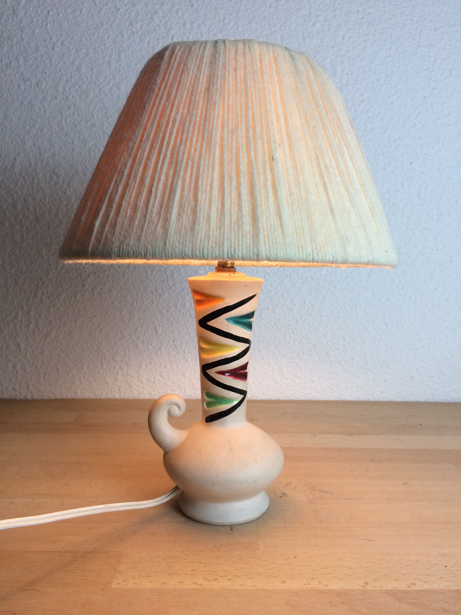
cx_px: 230
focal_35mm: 29
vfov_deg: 61.7
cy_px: 308
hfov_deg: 48.2
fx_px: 515
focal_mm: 4.15
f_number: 2.2
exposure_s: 1/100
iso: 64
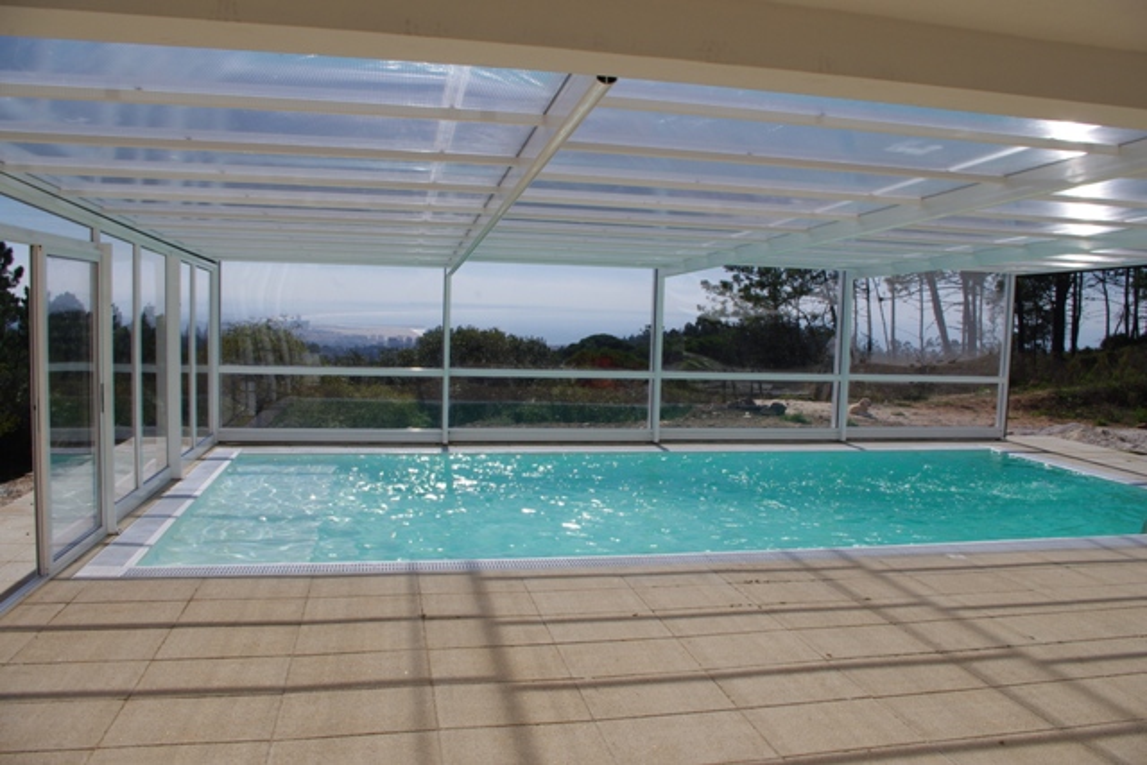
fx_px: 860
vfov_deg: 48.0
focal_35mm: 27
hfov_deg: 67.4
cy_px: 382
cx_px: 574
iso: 200
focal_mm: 18
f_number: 11
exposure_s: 1/500
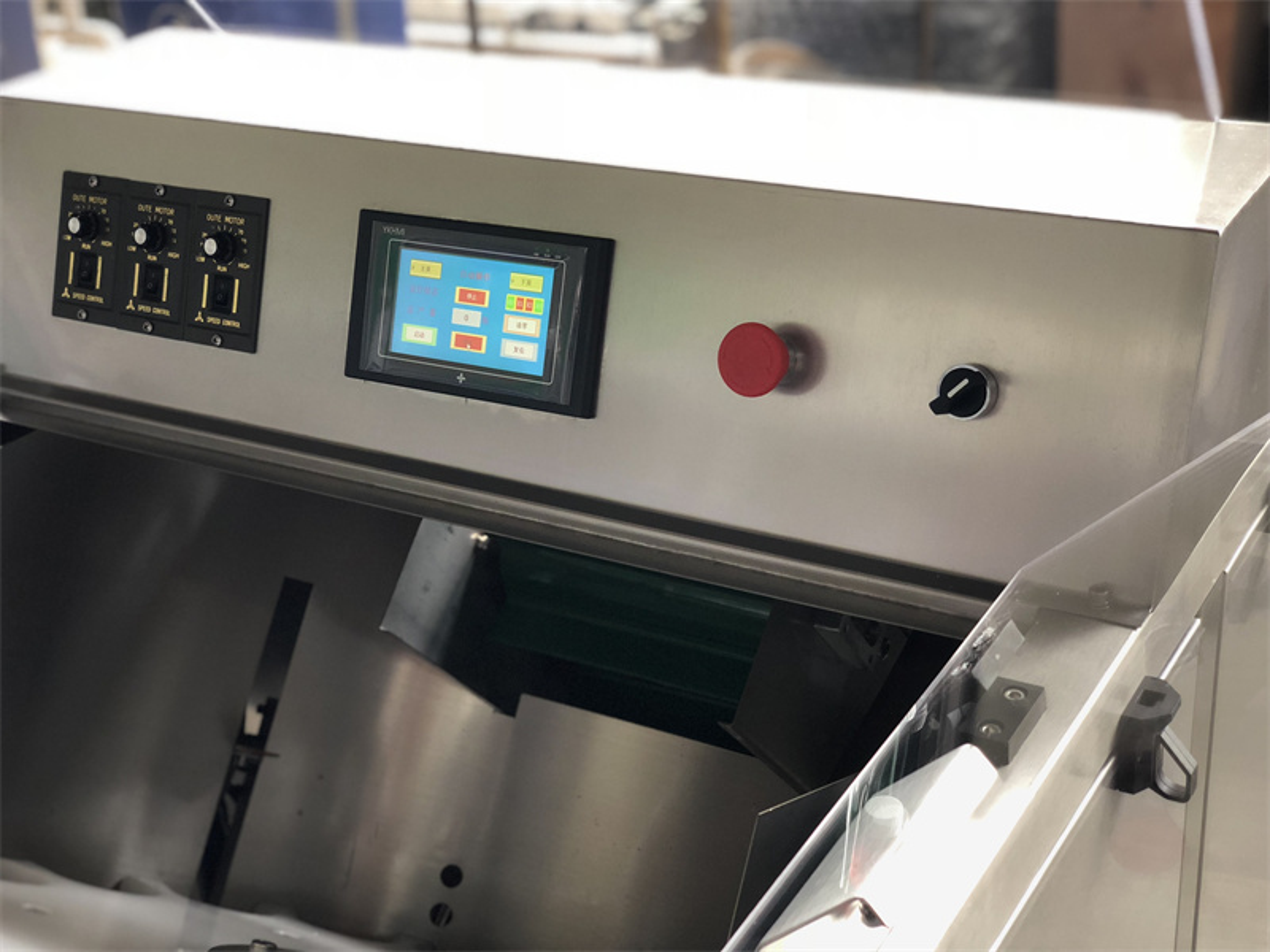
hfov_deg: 36.8
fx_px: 1908
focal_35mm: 52
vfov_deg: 28.0
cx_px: 635
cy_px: 476
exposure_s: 1/40
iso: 80
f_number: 2.4
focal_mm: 6
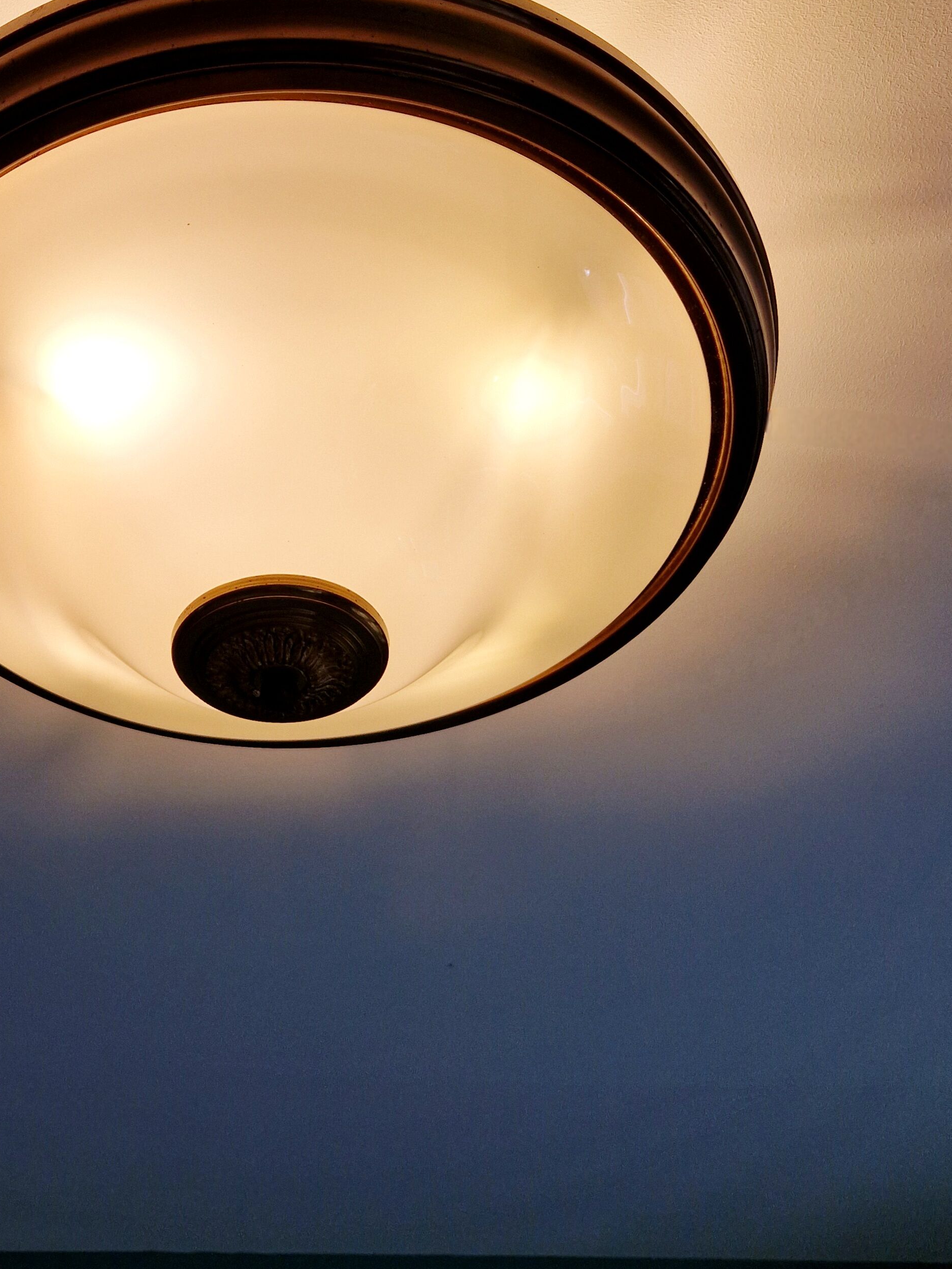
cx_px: 286
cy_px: 478
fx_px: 1320
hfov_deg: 39.0
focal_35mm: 36
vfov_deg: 50.8
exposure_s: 1/345
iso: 50
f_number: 1.8
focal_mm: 5.4
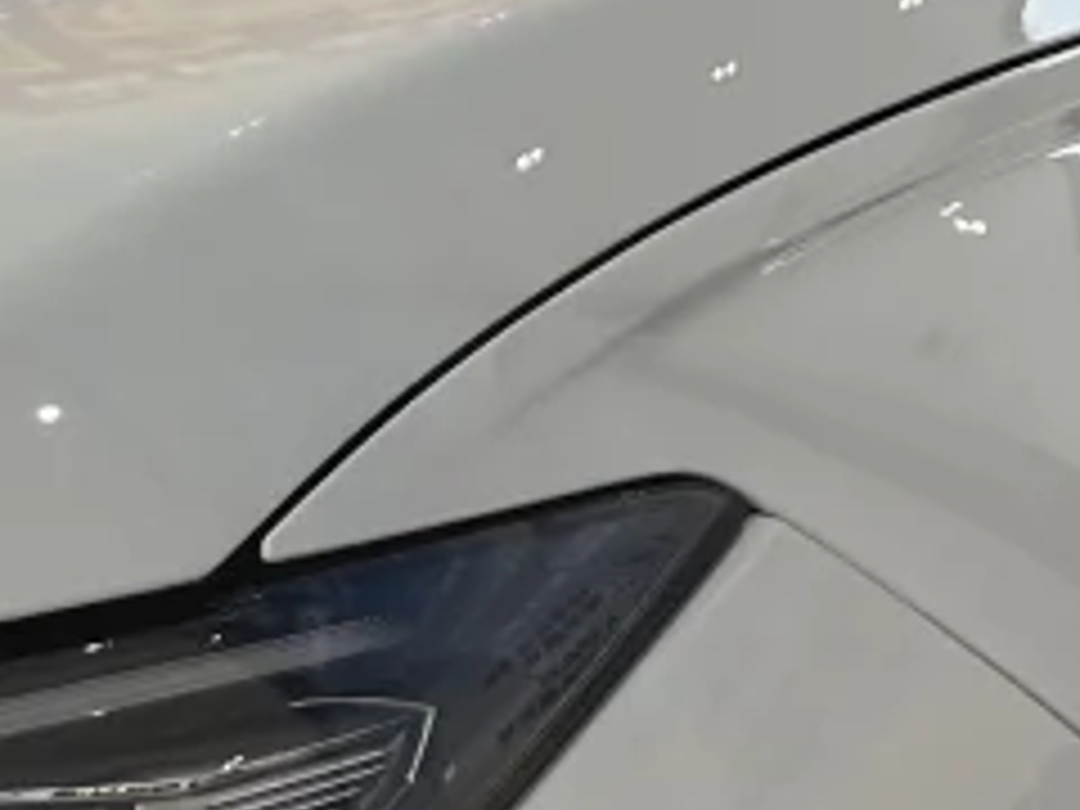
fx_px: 4867
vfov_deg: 9.0
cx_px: -900
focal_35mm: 156
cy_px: 1552
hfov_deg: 11.7
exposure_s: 1/186
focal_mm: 5.1
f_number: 1.6
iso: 40
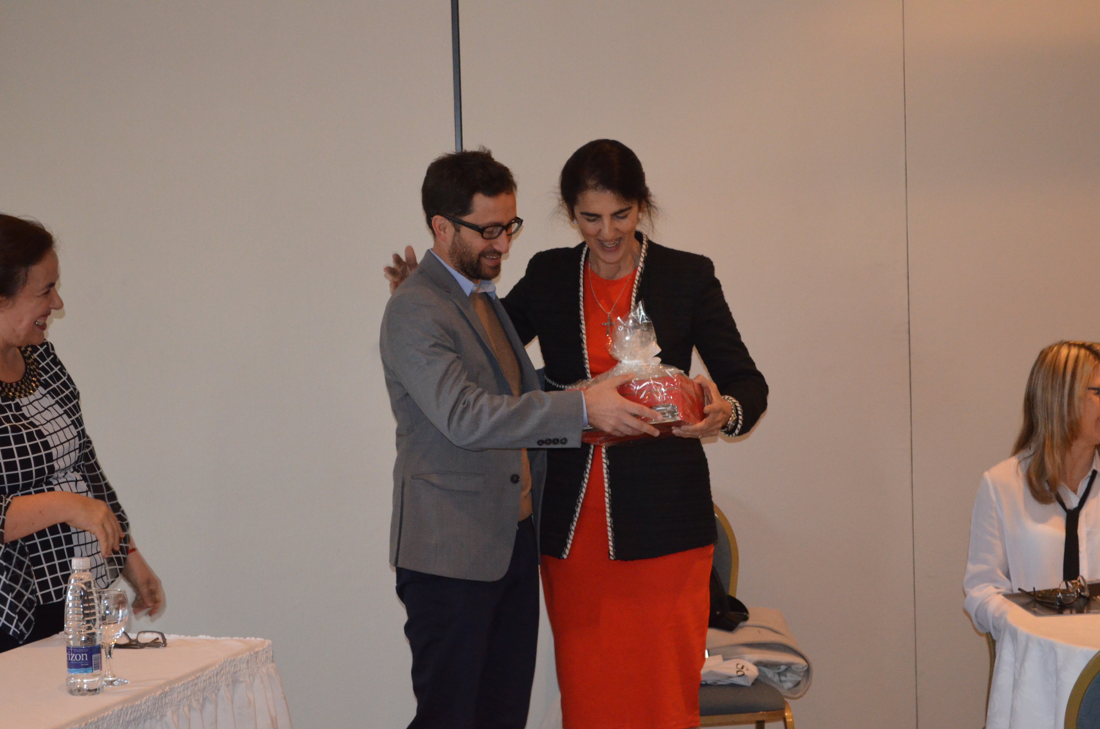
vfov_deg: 17.4
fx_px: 2378
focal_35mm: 78
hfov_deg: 26.0
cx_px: 550
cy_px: 364
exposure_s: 1/60
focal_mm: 52
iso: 3200
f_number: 5.6
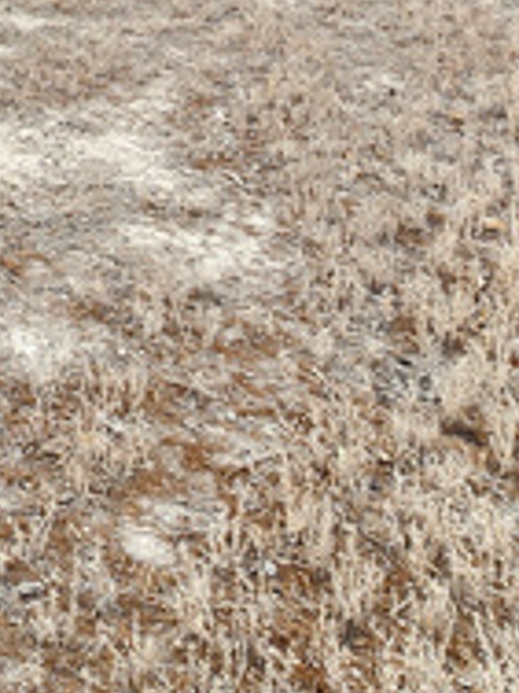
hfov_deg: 23.2
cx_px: -221
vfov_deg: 31.7
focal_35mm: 53
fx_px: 1060
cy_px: -81
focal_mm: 1.74
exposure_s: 1/60
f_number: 2.2
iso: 50
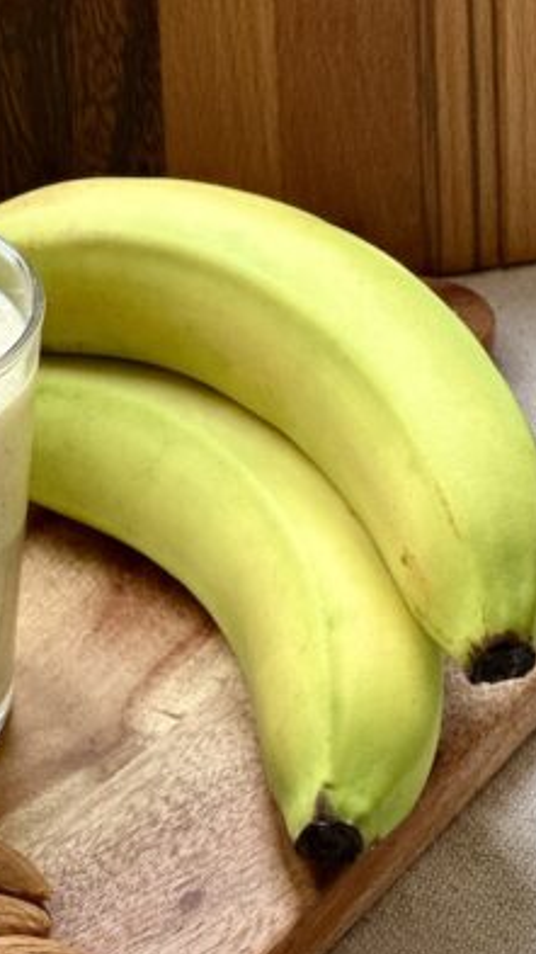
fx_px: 3235
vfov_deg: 16.8
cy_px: 529
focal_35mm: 128
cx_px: 46
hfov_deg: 9.4
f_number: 2.8
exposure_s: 1/109
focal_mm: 9
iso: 250
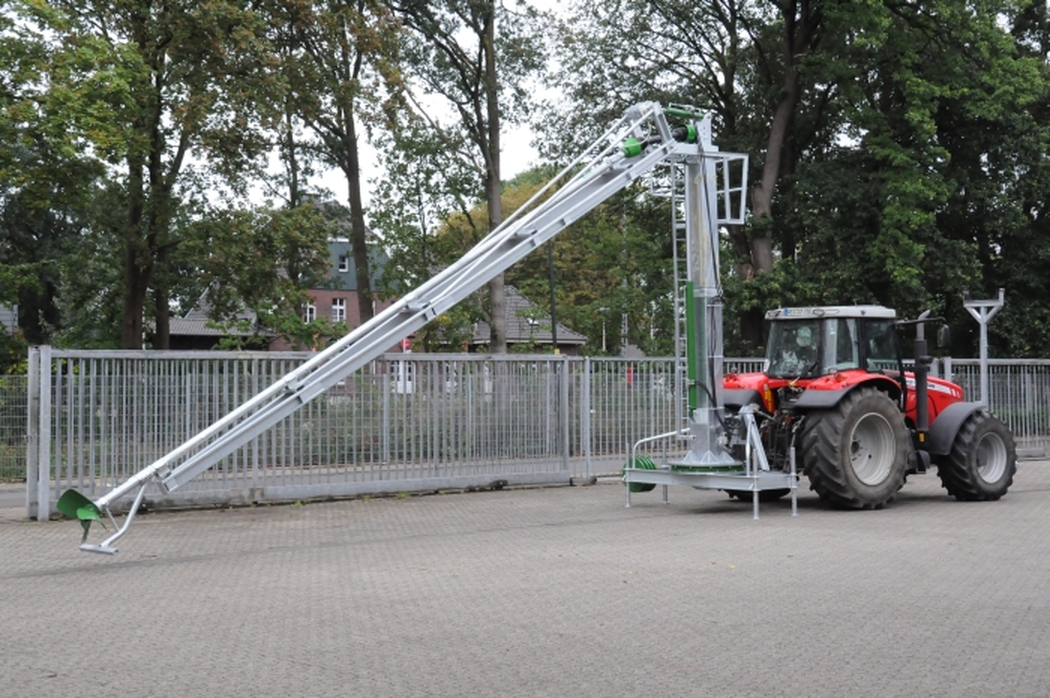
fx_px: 1486
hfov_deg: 38.9
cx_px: 525
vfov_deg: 26.4
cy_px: 349
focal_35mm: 51
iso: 2500
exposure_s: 1/640
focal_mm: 34
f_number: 13
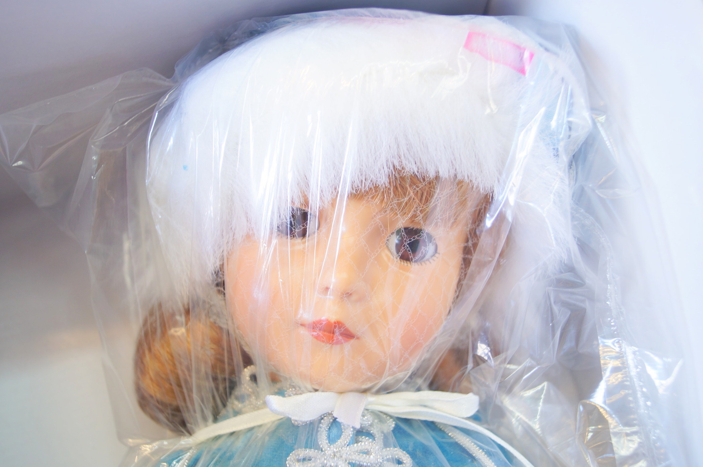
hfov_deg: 49.6
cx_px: 352
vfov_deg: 34.1
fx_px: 760
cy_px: 234
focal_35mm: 39
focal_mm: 26
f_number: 4
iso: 100
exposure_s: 1/10
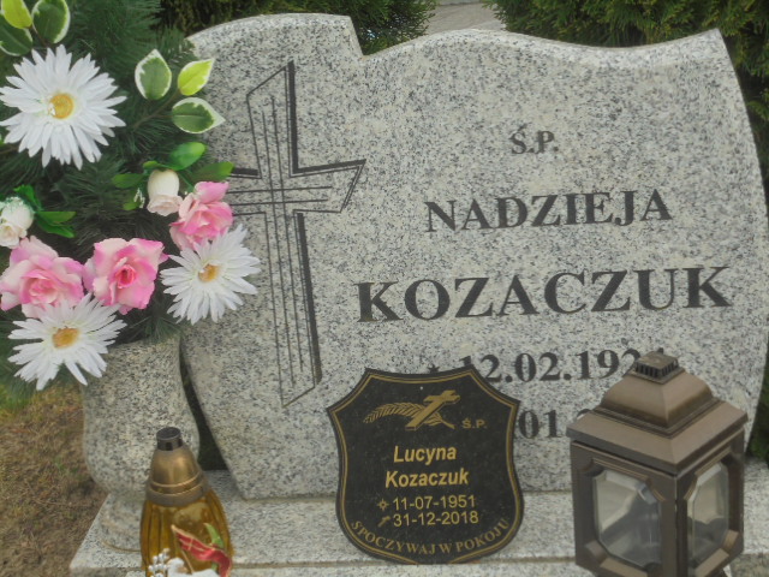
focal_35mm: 64
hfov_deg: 30.3
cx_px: 384
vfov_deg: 22.9
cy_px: 288
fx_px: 1422
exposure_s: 1/160
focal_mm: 11.5
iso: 100
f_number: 5.6
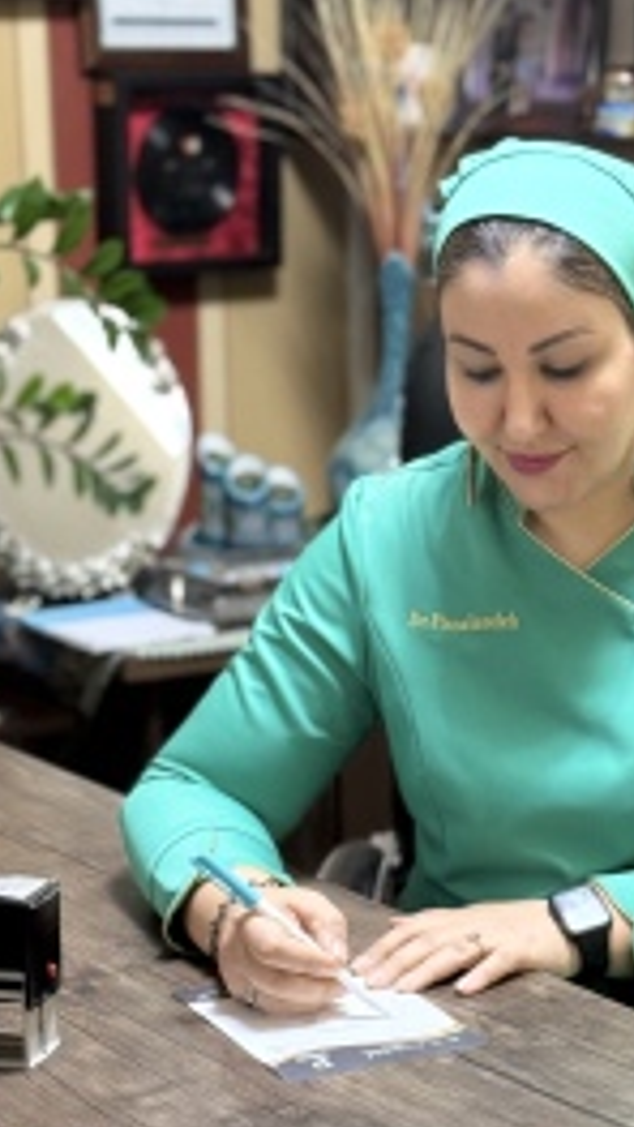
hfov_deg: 13.3
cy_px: 551
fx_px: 2689
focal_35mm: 90
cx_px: 561
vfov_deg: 23.7
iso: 320
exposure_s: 1/33
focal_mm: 6.76
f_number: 1.78
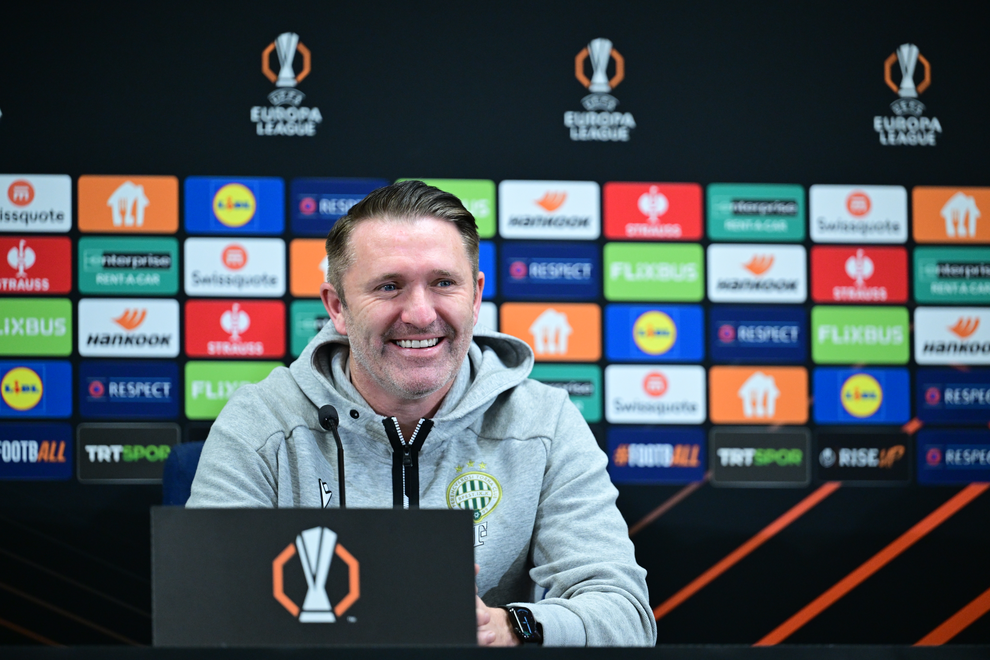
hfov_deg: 11.4
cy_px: 330
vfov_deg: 7.6
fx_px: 4950
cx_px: 495
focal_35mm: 180
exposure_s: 1/640
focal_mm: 180
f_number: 2.8
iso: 2500
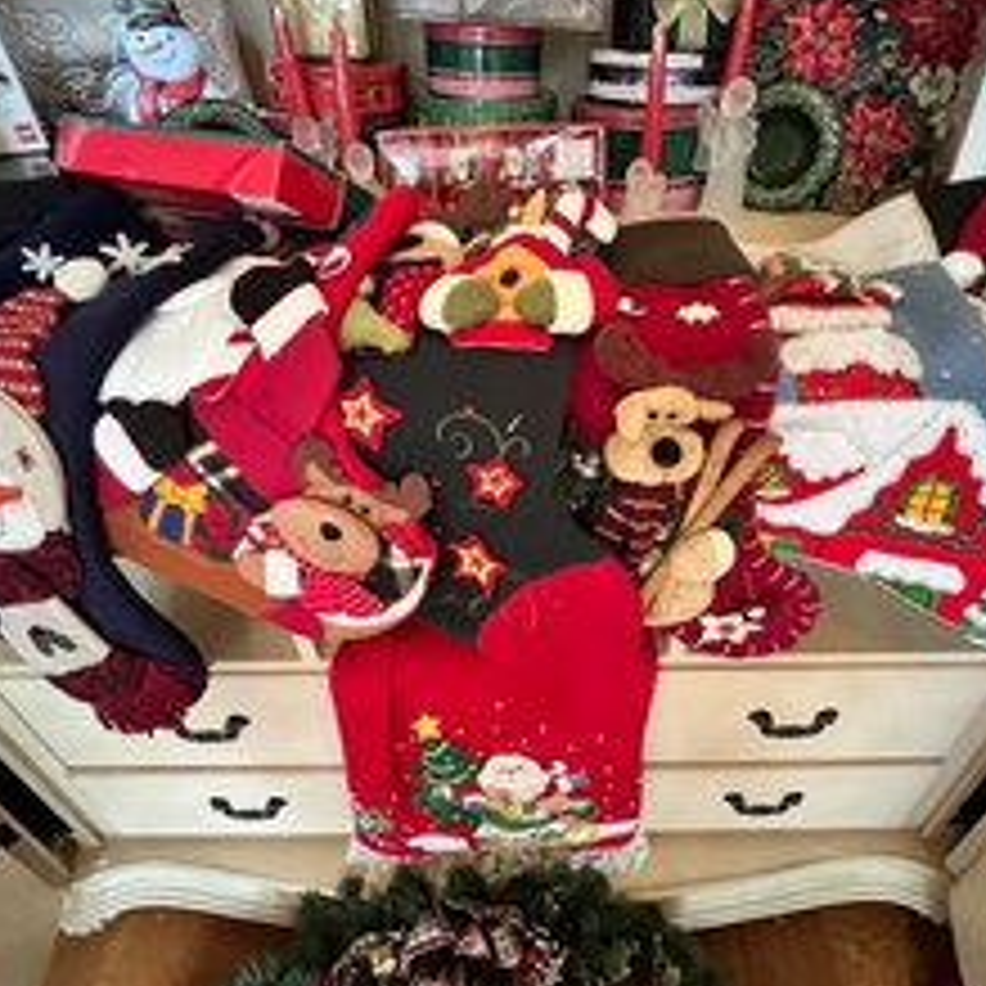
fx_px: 580
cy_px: 448
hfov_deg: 80.6
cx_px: 534
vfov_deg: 80.5
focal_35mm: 18
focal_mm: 1.57
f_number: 1.8
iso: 1000
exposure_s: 1/30
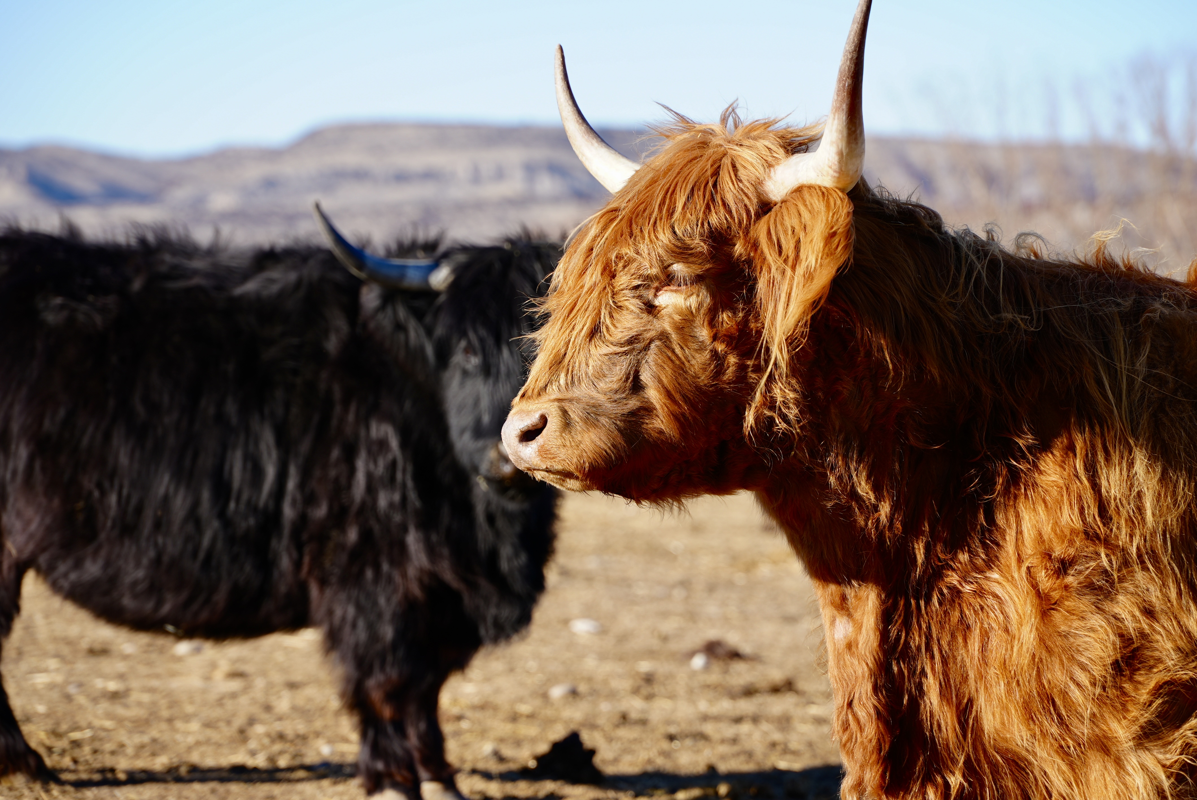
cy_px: 400
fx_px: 4491
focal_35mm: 135
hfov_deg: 15.2
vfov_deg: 10.2
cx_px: 598
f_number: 5
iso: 80
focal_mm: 135
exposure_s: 1/200
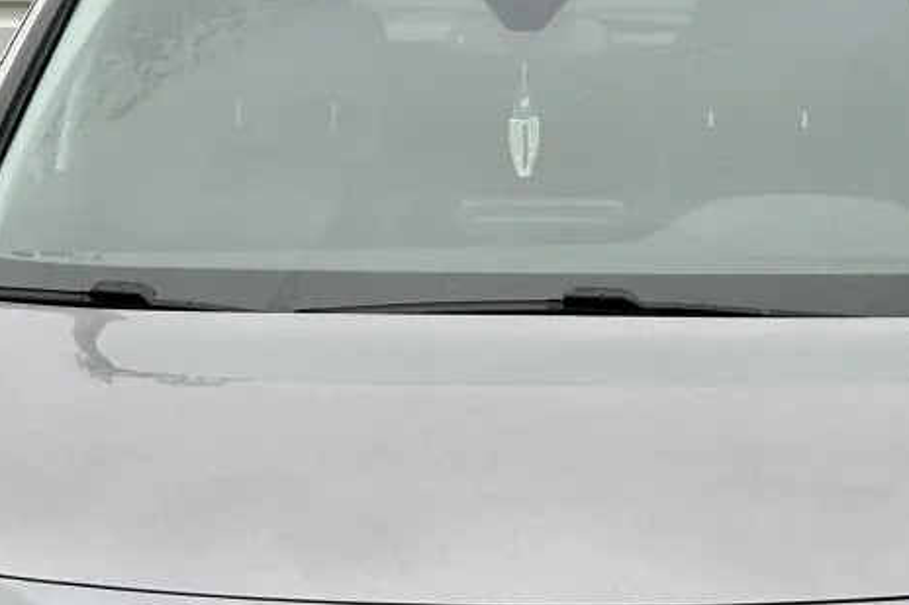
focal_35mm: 155
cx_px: 498
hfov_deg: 13.3
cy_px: 568
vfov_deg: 8.8
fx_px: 3912
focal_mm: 6.86
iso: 64
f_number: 1.78
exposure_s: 1/178
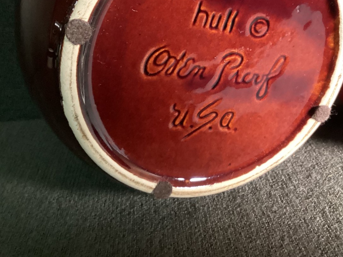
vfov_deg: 33.2
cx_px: 233
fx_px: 426
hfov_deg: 43.1
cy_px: 79
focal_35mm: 43
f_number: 2.4
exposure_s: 1/30
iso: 640
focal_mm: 3.3
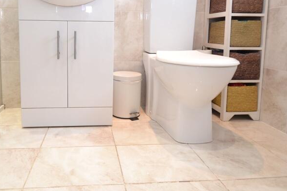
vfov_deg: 48.1
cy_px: 54
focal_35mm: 26
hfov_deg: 68.4
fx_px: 207
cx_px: 110
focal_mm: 10
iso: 400
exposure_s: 1/60
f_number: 4
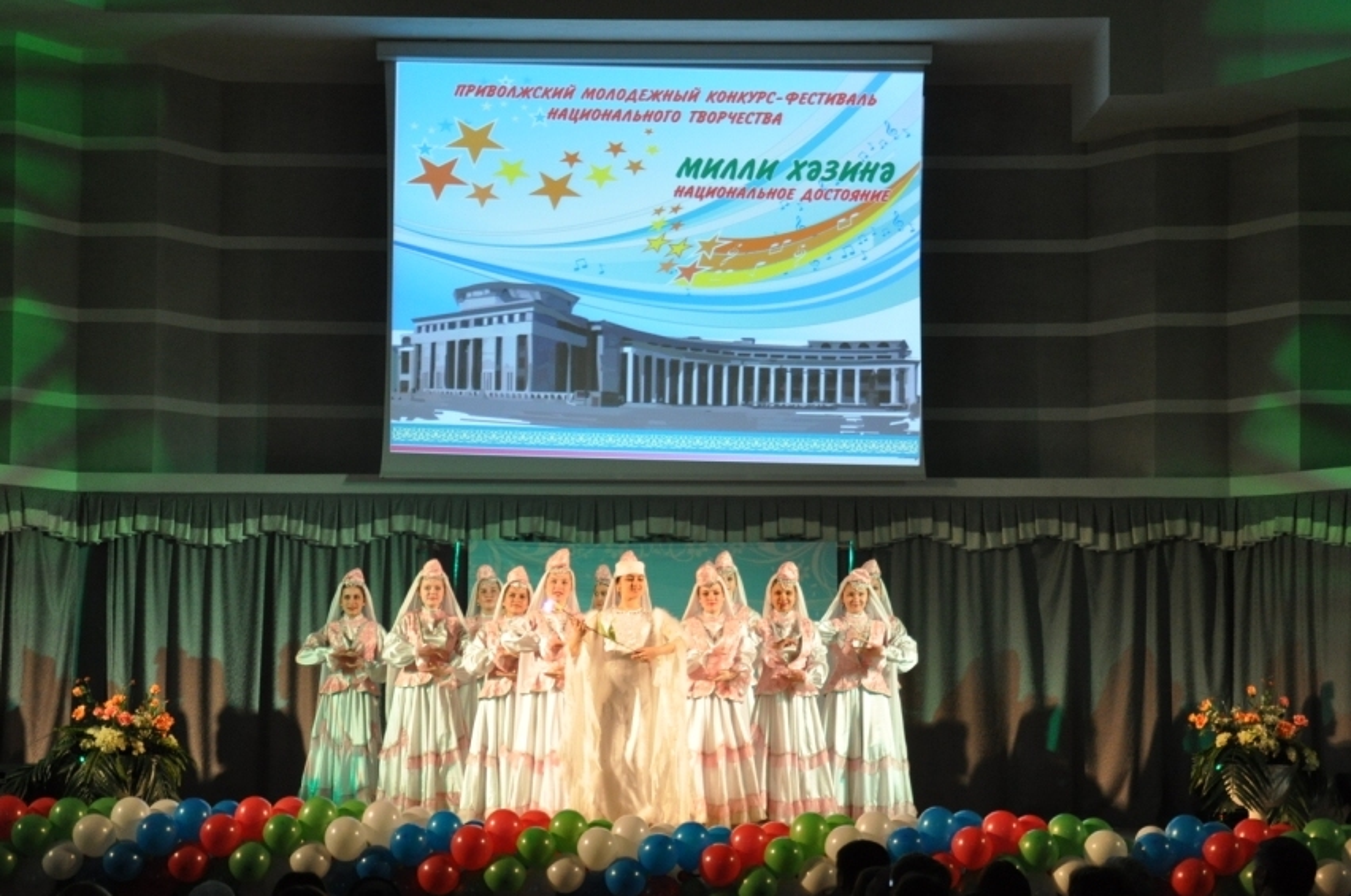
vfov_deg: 26.4
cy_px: 448
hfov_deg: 38.9
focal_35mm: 51
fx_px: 1911
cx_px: 676
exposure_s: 1/30
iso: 900
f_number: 4.2
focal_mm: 34
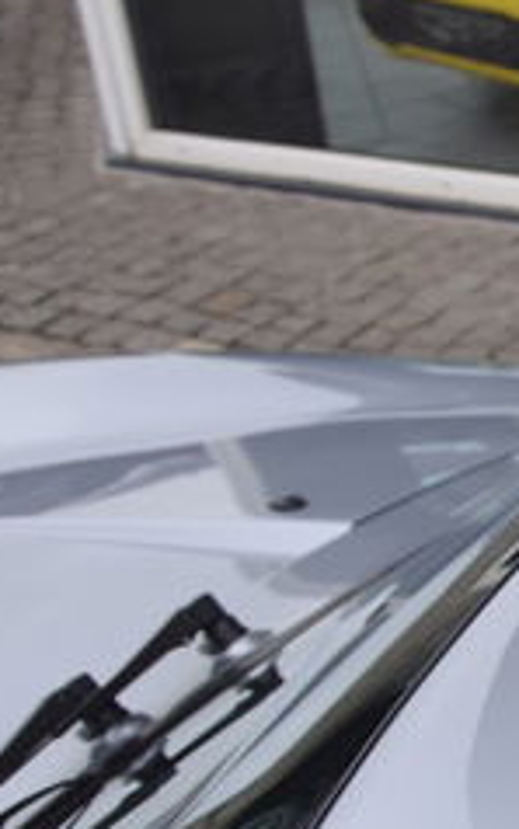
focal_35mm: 173
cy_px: 599
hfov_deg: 7.1
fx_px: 3902
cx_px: 1257
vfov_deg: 12.1
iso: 220
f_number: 8
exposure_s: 1/250
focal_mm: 35
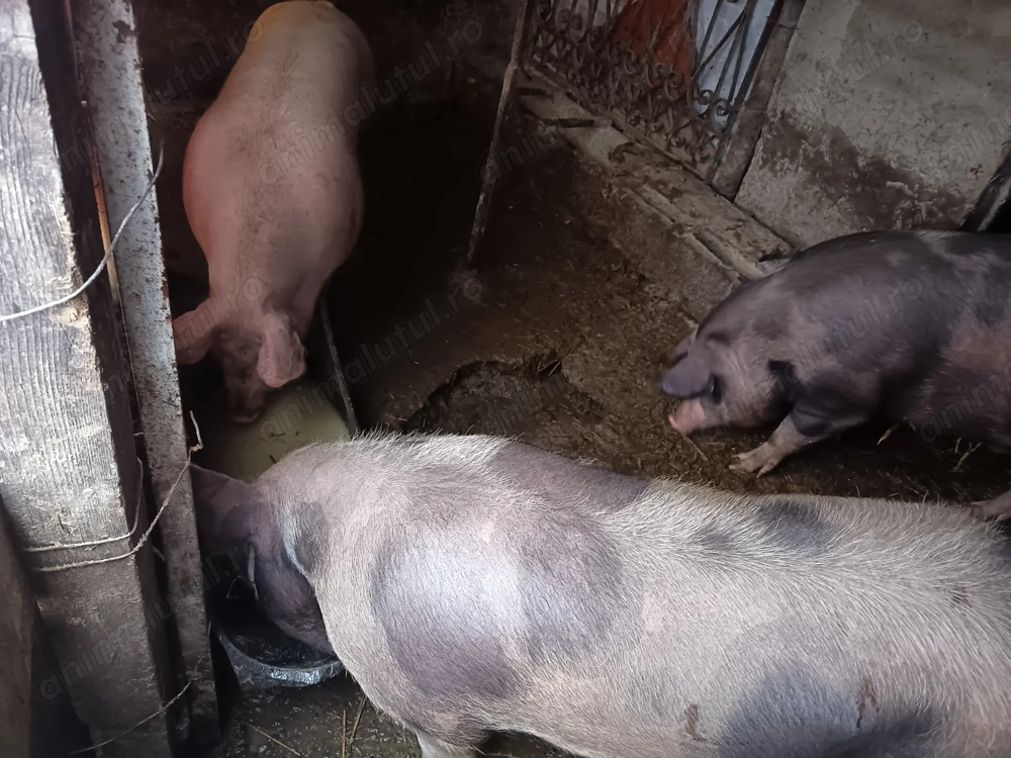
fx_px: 701
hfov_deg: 71.6
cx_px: 506
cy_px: 379
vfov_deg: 56.8
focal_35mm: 24
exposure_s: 1/16.7
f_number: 1.75
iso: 3495
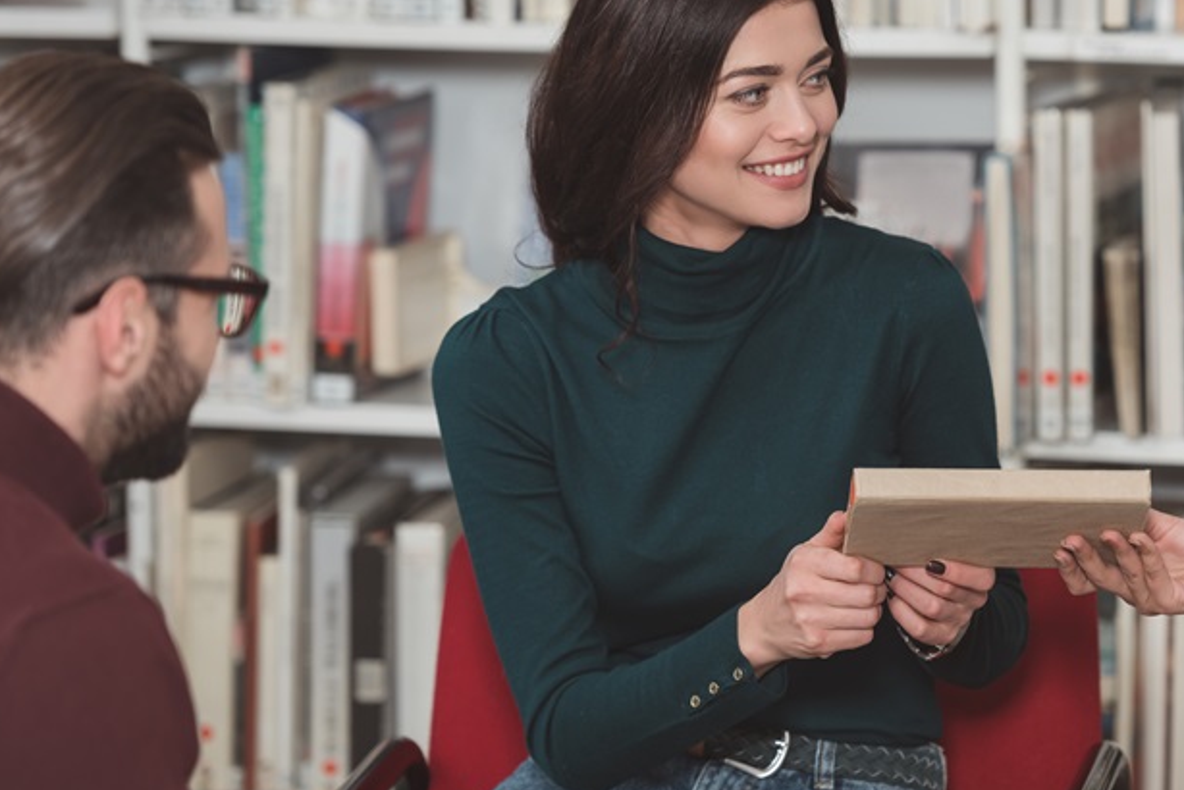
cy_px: 363
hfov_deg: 8.7
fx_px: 7765
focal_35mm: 236
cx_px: 897
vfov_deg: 5.8
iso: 100
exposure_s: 1/160
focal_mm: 145
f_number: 3.5
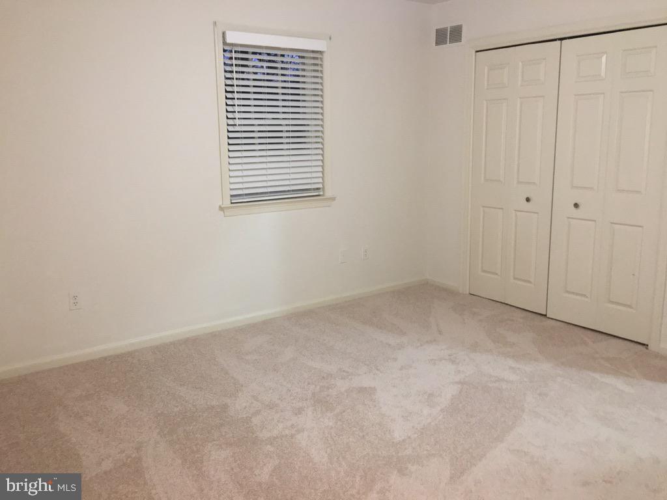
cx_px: 334
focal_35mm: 29
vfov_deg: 48.2
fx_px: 559
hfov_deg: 61.7
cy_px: 250
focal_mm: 4.15
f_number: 2.2
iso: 125
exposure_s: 1/16
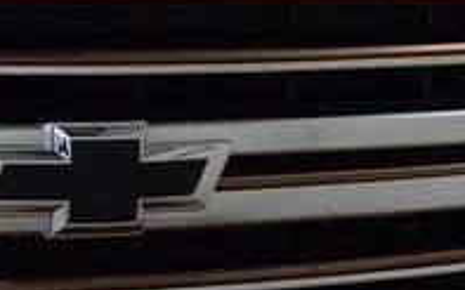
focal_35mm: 249
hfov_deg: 8.4
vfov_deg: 5.3
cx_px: 17
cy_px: 244
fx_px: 3155
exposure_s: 1/60
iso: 1600
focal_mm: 50
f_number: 8
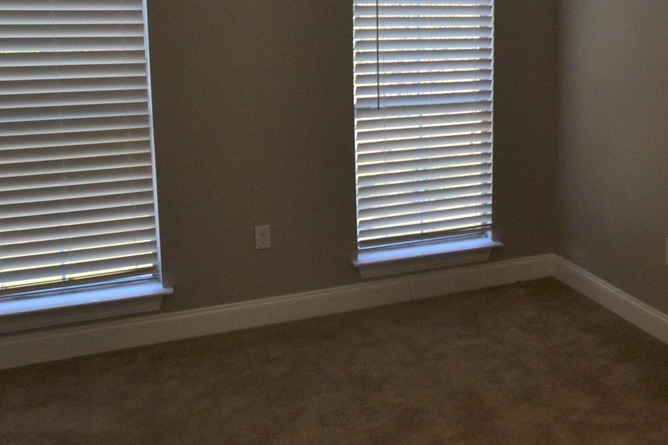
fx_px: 798
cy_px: 123
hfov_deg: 40.1
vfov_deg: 30.7
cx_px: 661
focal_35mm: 43
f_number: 5.6
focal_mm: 10
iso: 320
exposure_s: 1/125
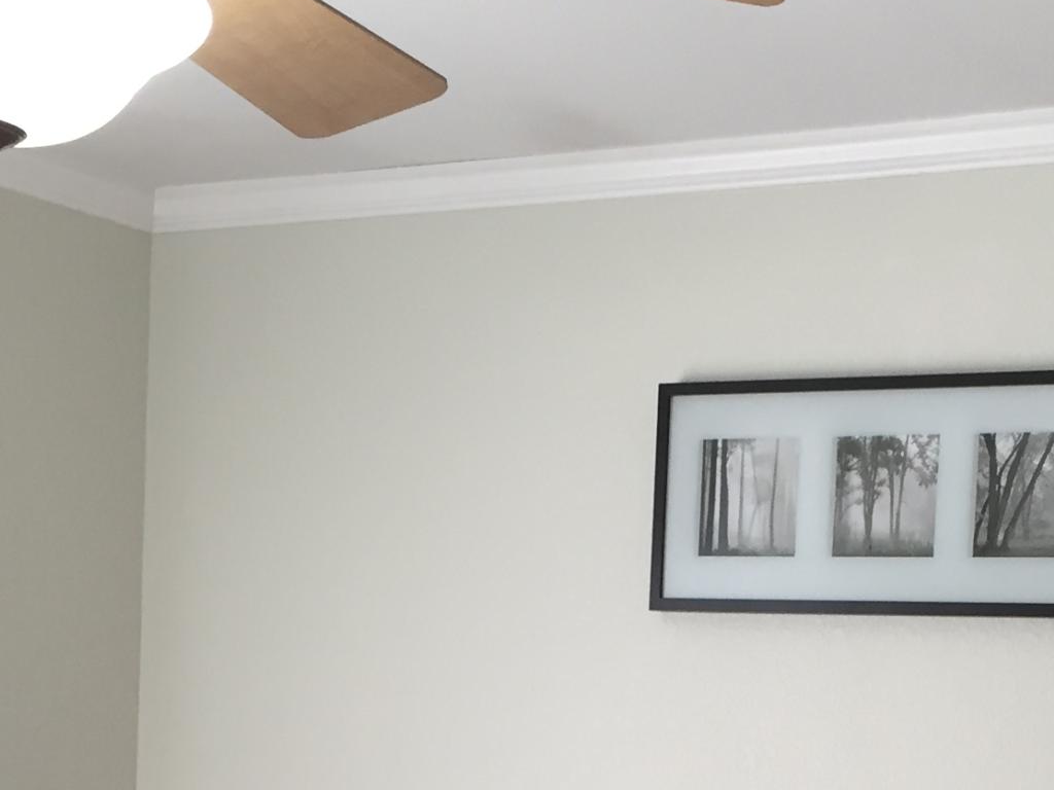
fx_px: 2588
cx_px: 786
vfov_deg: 16.6
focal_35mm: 85
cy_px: 943
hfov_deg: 22.8
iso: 32
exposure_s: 1/30
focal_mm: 4.15
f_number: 2.2
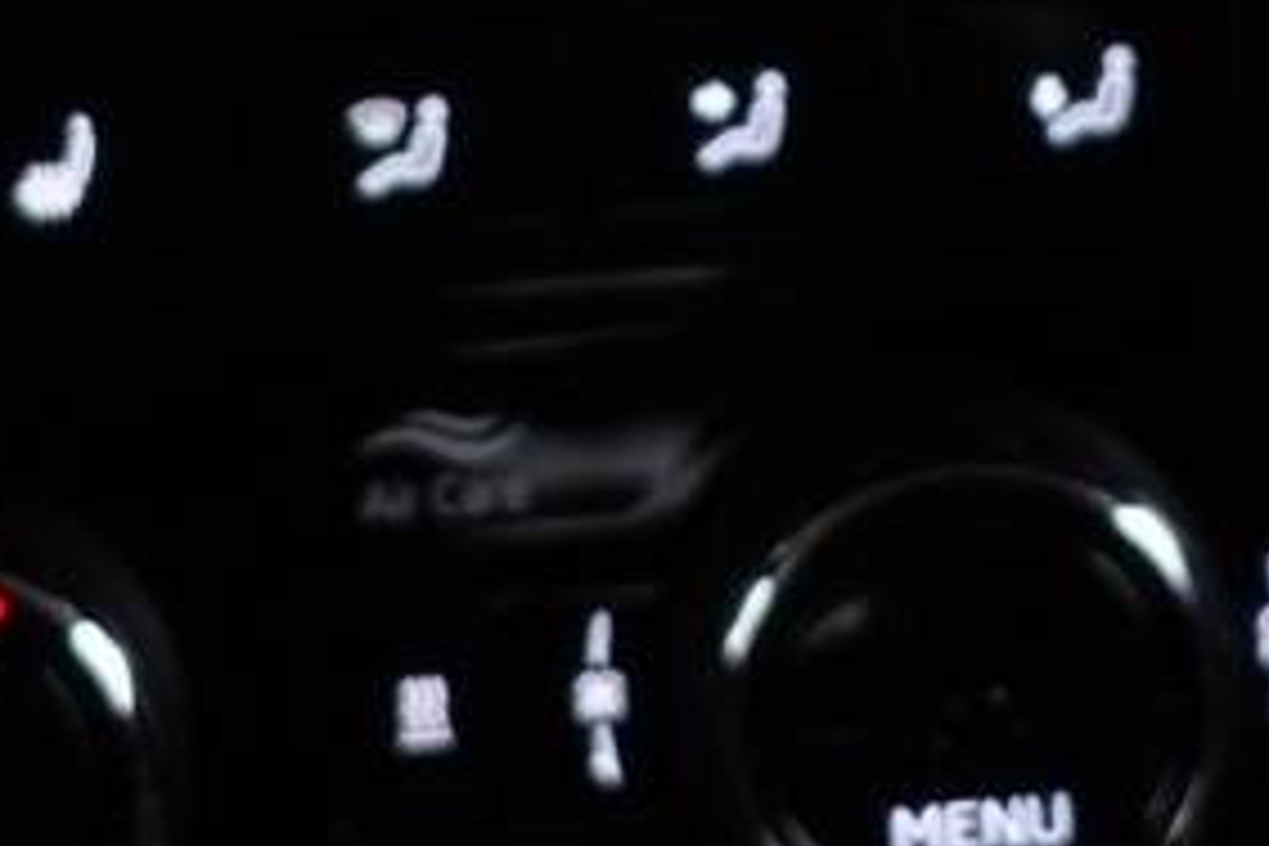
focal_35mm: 138
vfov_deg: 9.4
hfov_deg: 14.9
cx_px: 734
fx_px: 4864
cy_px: -711
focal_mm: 9.4
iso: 500
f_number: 1.8
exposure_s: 1/30
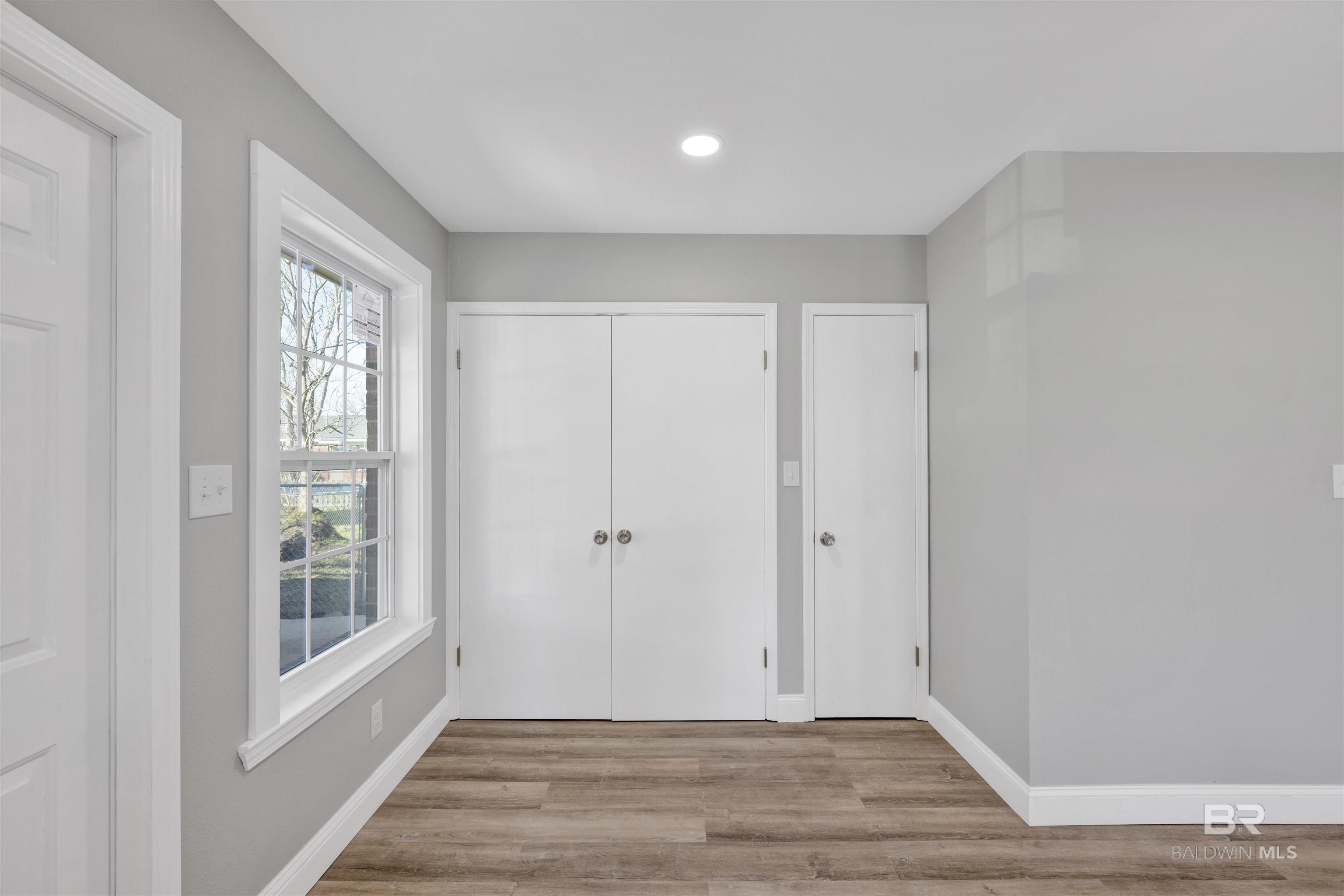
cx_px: 672
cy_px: 448
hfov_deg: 100.4
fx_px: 560
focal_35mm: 15
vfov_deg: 77.3
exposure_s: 1/20
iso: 400
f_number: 11
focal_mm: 15
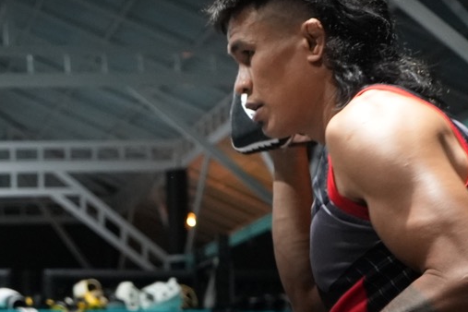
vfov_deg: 14.1
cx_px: -8
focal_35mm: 96
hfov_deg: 20.5
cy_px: 264
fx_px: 1248
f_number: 4
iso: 6400
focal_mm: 38
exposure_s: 1/160
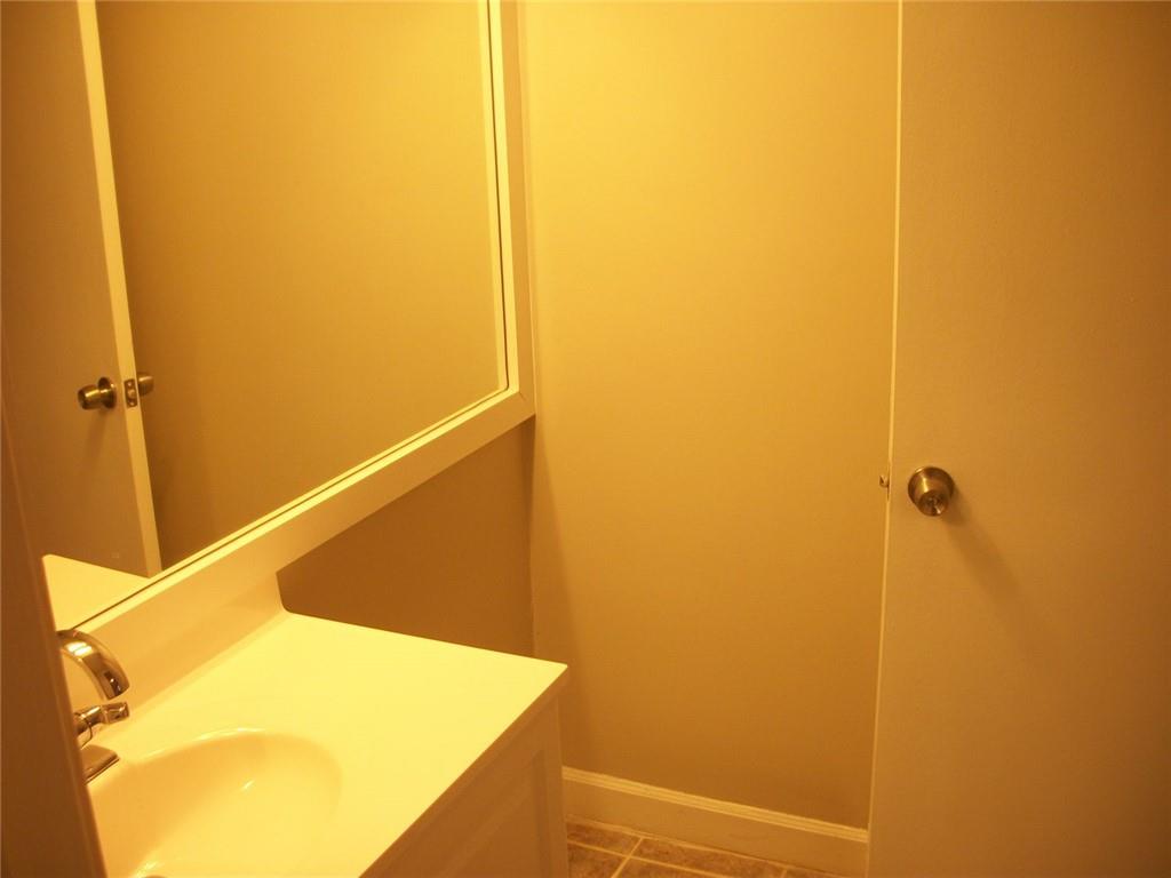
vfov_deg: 40.7
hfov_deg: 52.6
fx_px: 1184
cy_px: 439
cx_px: 586
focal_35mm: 35
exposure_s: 1/50
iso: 80
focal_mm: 6.3
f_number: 3.1
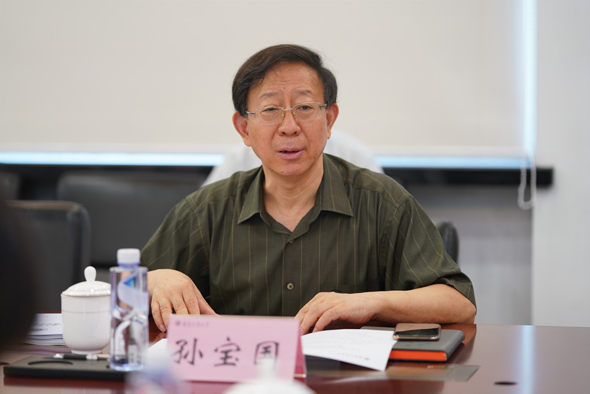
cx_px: 295
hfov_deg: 18.3
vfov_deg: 12.2
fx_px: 1836
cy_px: 197
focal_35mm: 112
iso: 640
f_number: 2.8
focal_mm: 112
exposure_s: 1/80
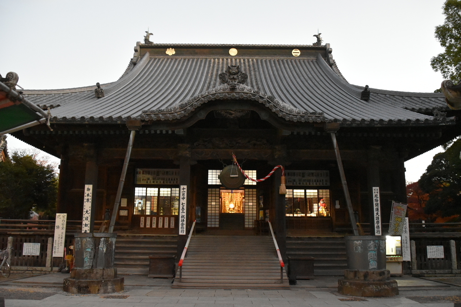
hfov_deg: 59.5
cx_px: 230
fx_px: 403
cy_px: 154
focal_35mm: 32
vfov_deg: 41.7
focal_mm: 21
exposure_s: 1/60
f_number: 3.5
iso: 5000
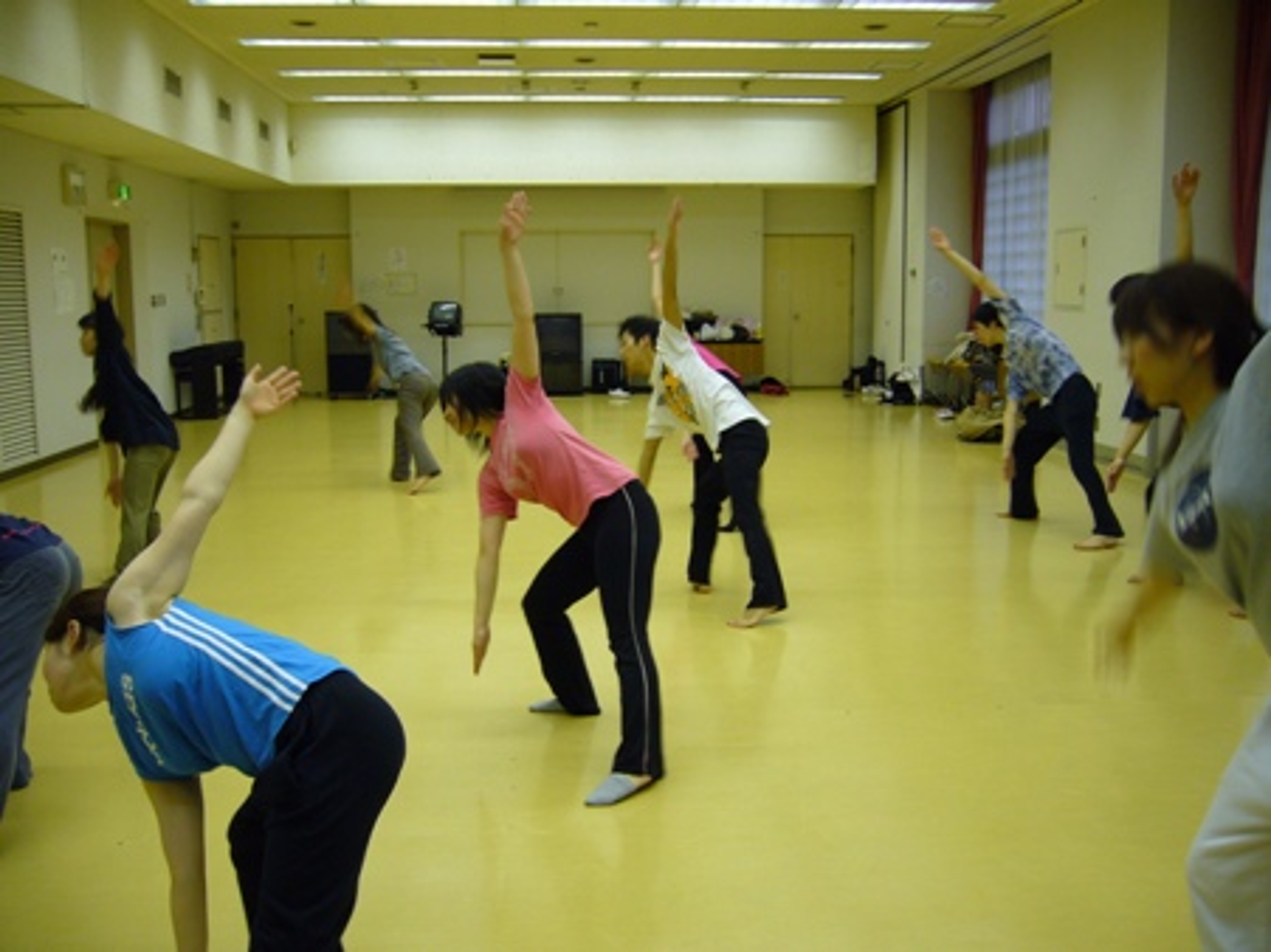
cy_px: 476
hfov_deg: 52.6
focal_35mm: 35
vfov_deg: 40.7
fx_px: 1285
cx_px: 636
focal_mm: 5.8
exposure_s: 1/25
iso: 100
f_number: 2.8
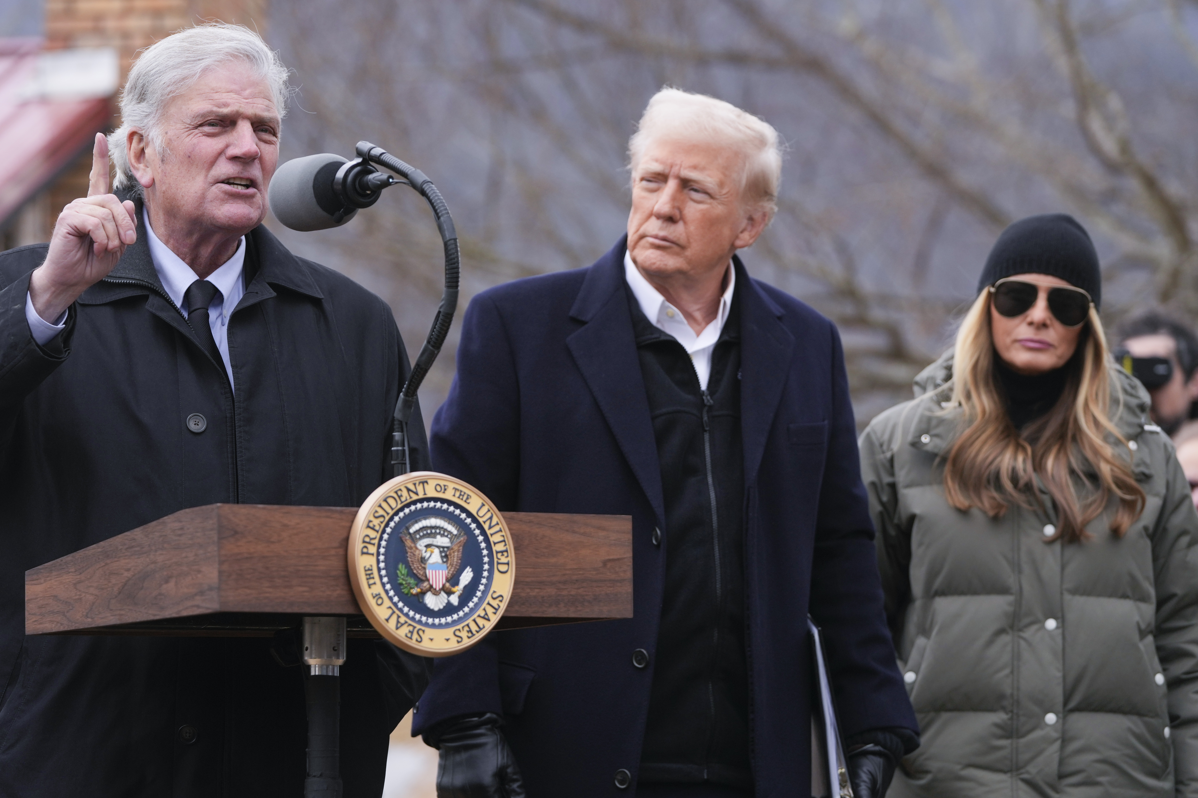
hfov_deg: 14.8
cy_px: 380
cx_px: 501
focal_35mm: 139
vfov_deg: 9.9
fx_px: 4625
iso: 400
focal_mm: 118
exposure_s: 1/1000
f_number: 4
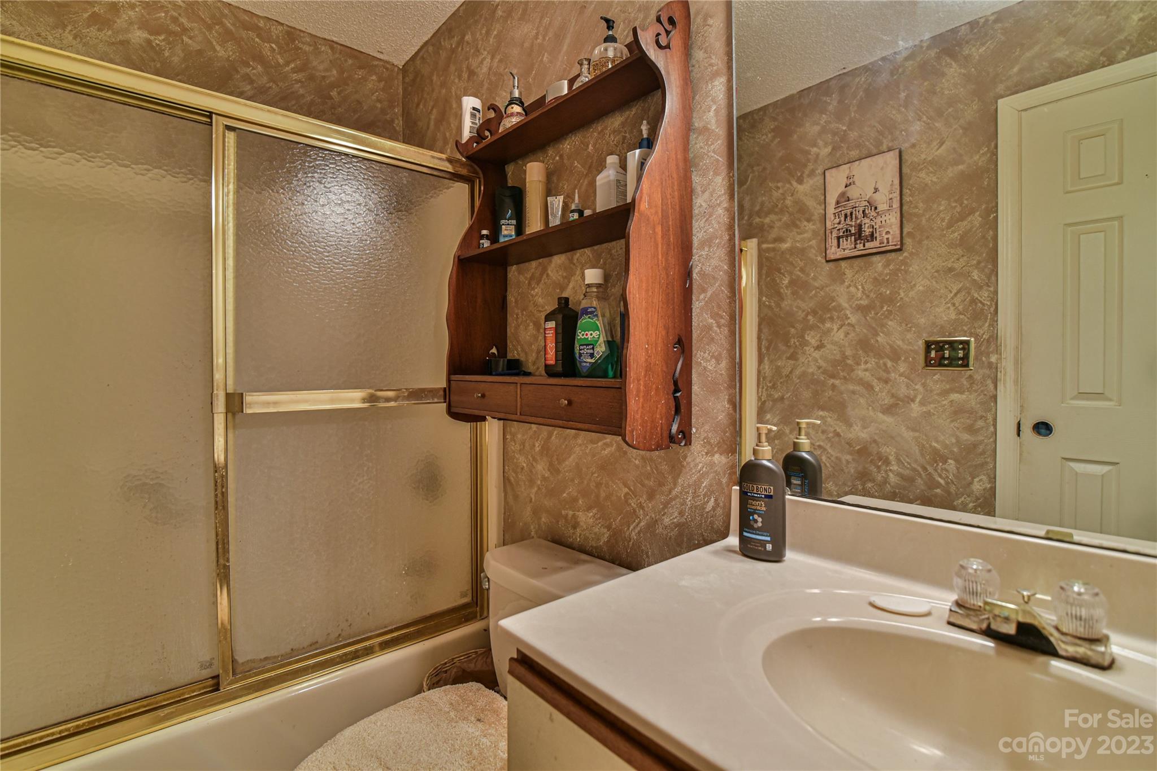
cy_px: 386
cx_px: 578
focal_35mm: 16
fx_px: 514
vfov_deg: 73.8
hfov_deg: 96.7
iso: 1600
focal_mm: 16
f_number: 4
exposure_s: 1/60
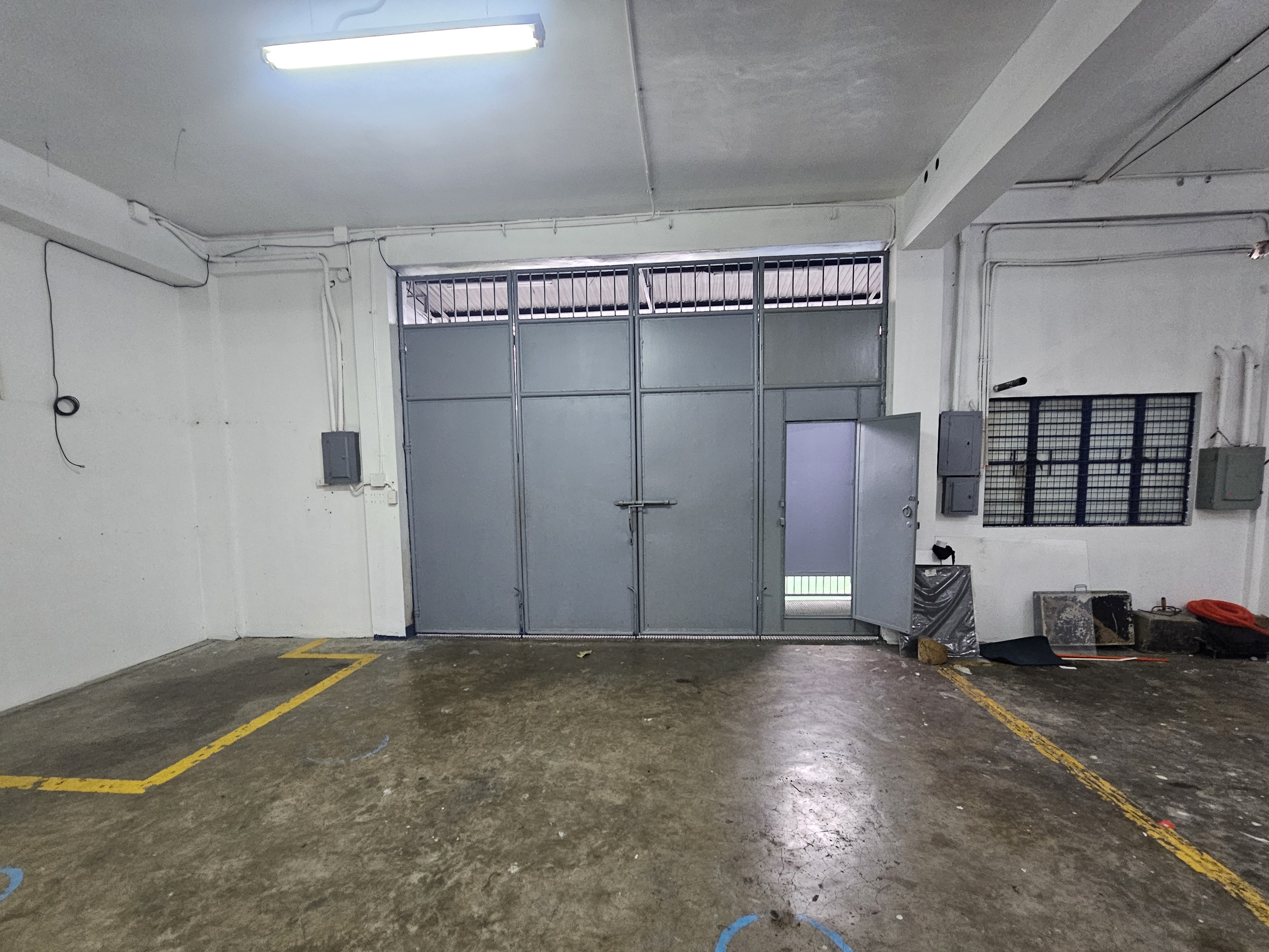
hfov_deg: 98.2
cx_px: 638
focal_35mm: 15
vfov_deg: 81.3
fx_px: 550
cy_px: 539
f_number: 2.2
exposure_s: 1/30
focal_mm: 2.2
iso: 400
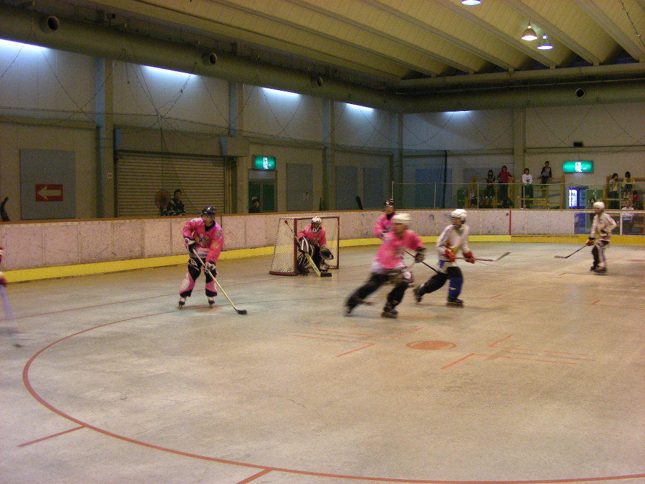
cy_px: 242
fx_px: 764
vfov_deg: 35.1
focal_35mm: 41
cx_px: 322
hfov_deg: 45.8
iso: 200
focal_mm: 6.8
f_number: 3.5
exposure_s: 1/25.6
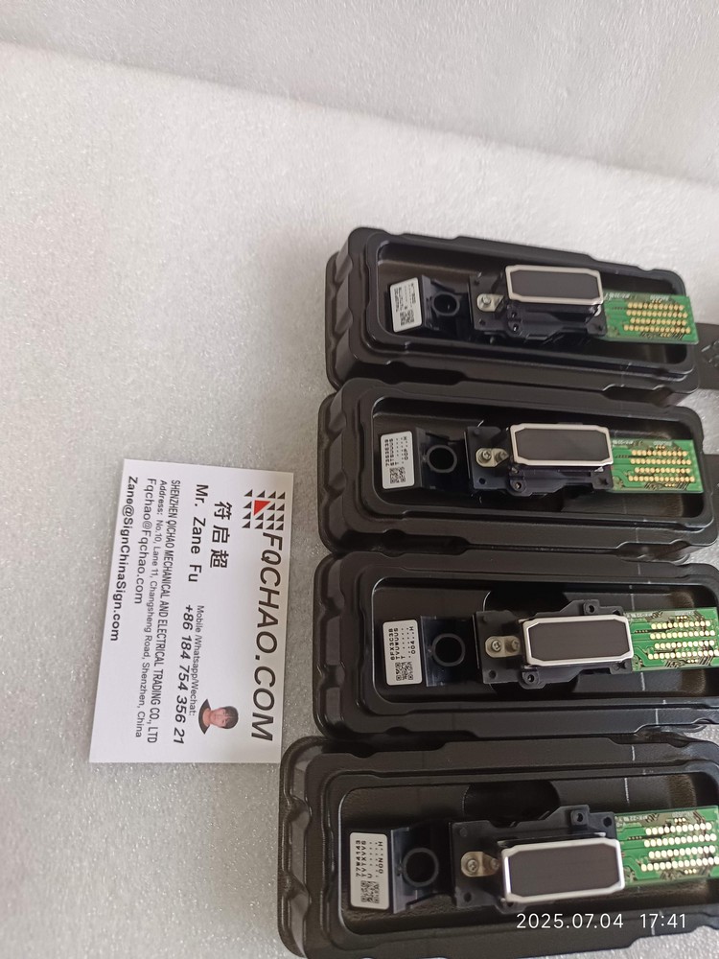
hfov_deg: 56.8
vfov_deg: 71.6
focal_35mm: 24
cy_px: 480
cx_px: 360
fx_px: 665
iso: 465
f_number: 1.7
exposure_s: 1/50
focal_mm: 5.31
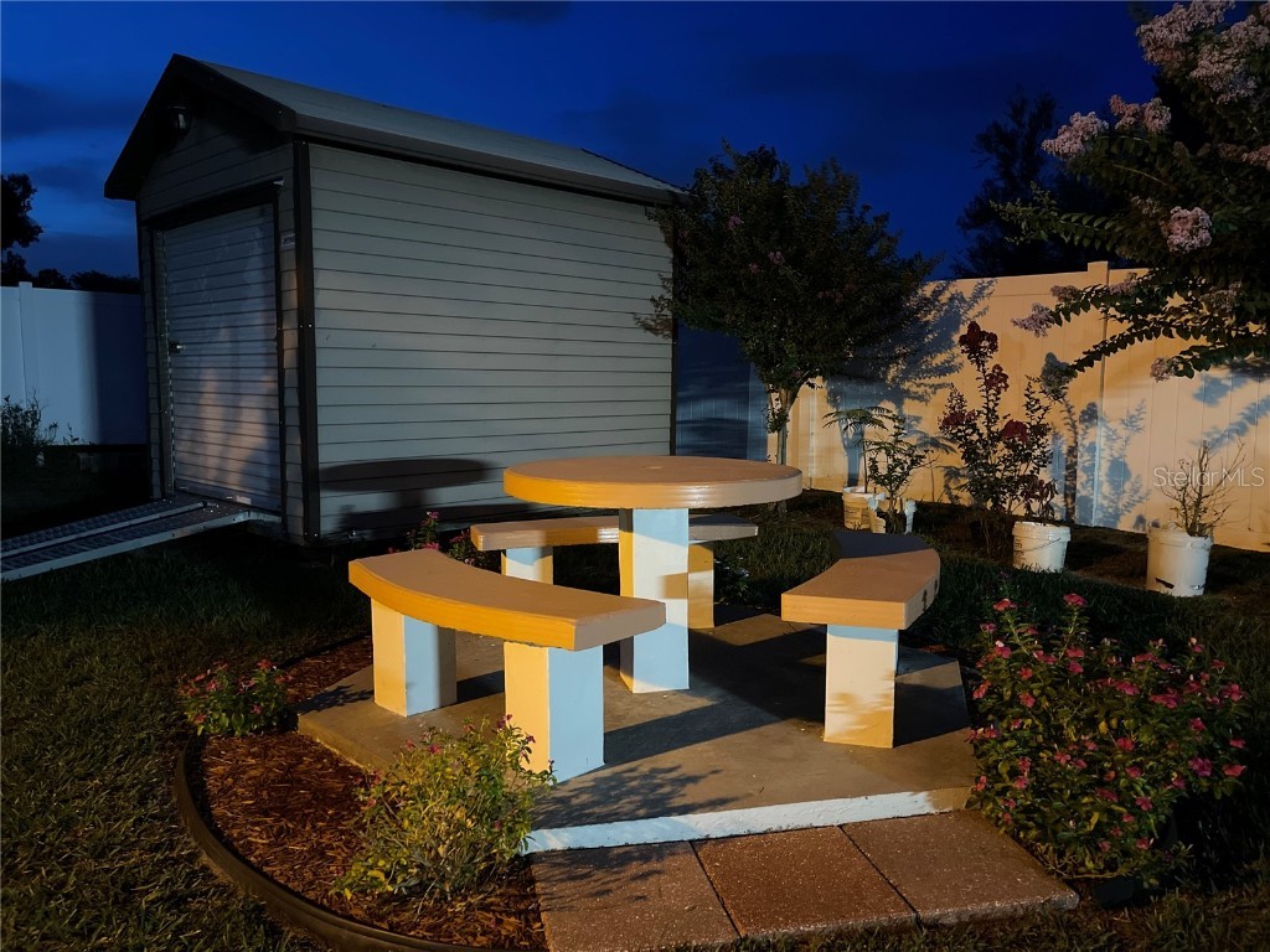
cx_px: 635
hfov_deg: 67.3
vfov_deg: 53.1
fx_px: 954
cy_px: 476
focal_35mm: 26
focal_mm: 5.1
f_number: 1.6
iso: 1000
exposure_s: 1/20
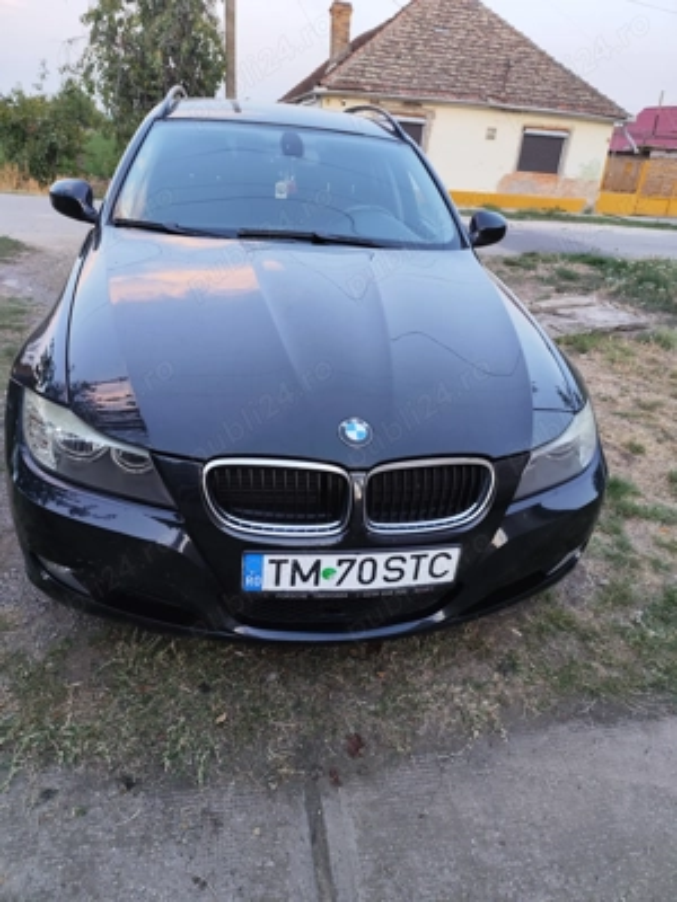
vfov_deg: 73.9
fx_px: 600
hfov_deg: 58.9
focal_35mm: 23
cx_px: 338
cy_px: 451
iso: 200
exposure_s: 1/50
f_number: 1.65
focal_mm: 6.14
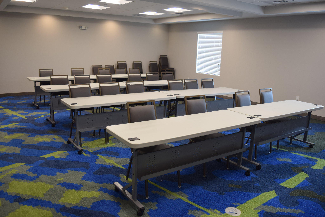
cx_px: 162
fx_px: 271
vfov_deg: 43.6
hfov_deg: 61.9
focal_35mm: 30
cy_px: 108
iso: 400
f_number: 4
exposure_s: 1/60
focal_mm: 20
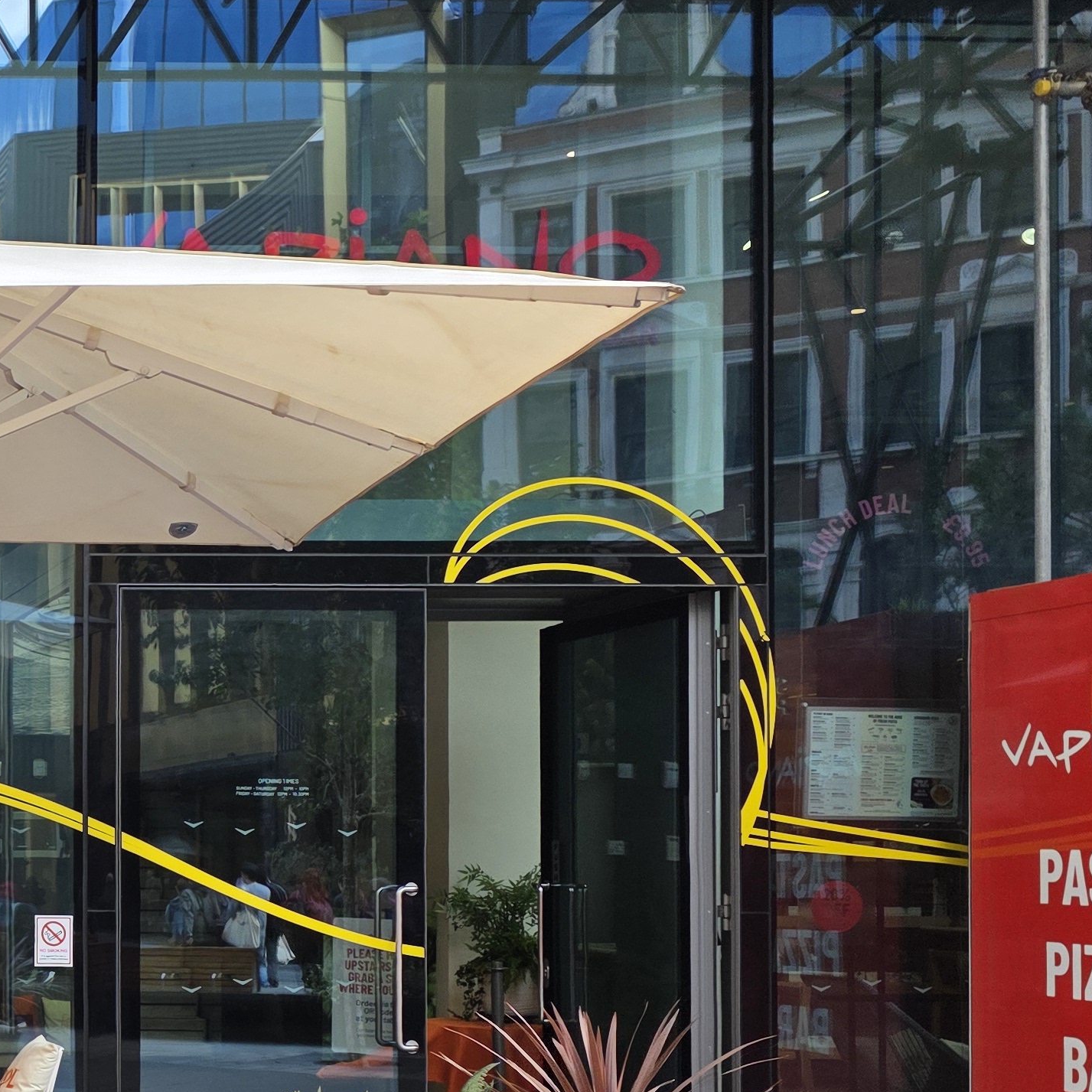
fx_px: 2034
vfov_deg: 29.5
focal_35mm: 57
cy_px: 840
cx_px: -375
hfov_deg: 25.4
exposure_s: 1/359
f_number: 1.7
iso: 50
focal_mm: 6.3
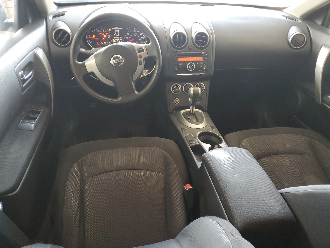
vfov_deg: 53.1
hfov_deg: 67.3
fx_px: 248
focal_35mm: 26
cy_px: 124
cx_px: 165
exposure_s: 1/60.2
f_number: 1.5
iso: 192
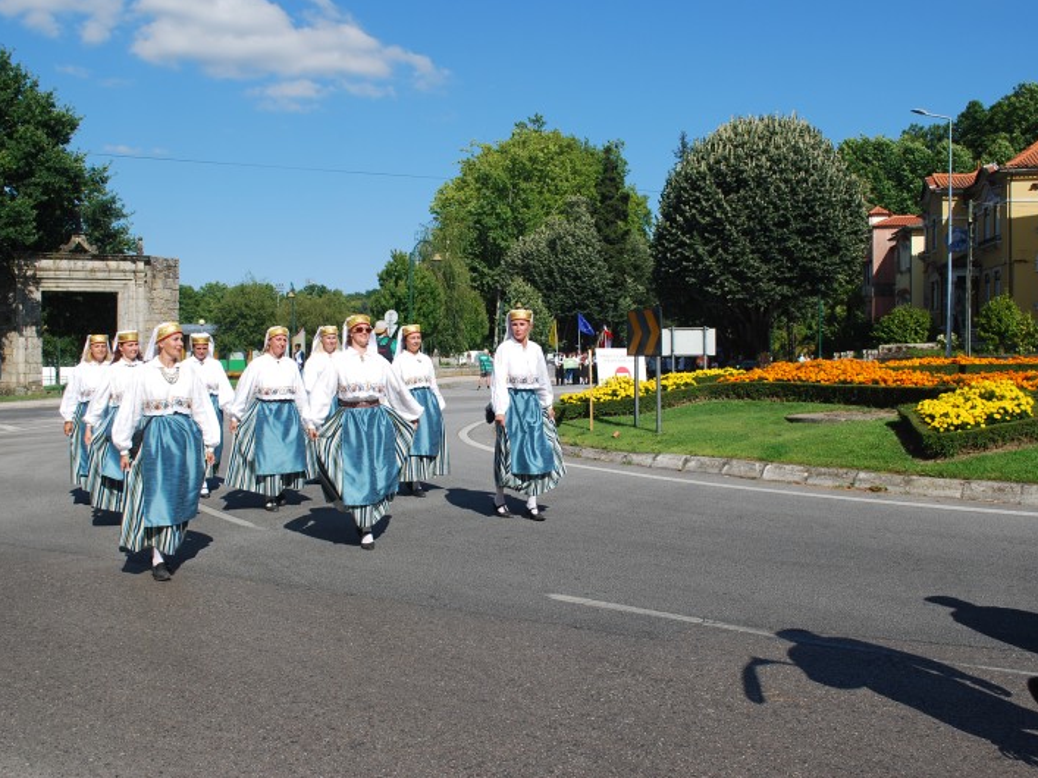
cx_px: 487
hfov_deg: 51.3
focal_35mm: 36
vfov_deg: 39.6
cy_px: 391
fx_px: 1079
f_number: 8
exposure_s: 1/250
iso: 100
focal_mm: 22
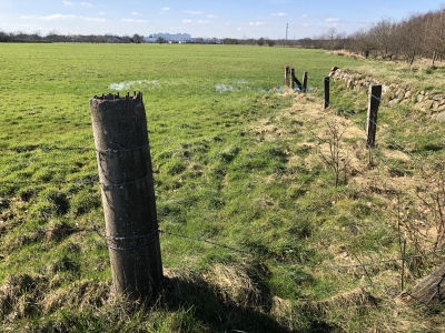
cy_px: 166
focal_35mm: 28
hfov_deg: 63.4
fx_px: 360
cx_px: 222
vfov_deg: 49.7
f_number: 1.8
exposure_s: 1/979
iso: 20
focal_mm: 4
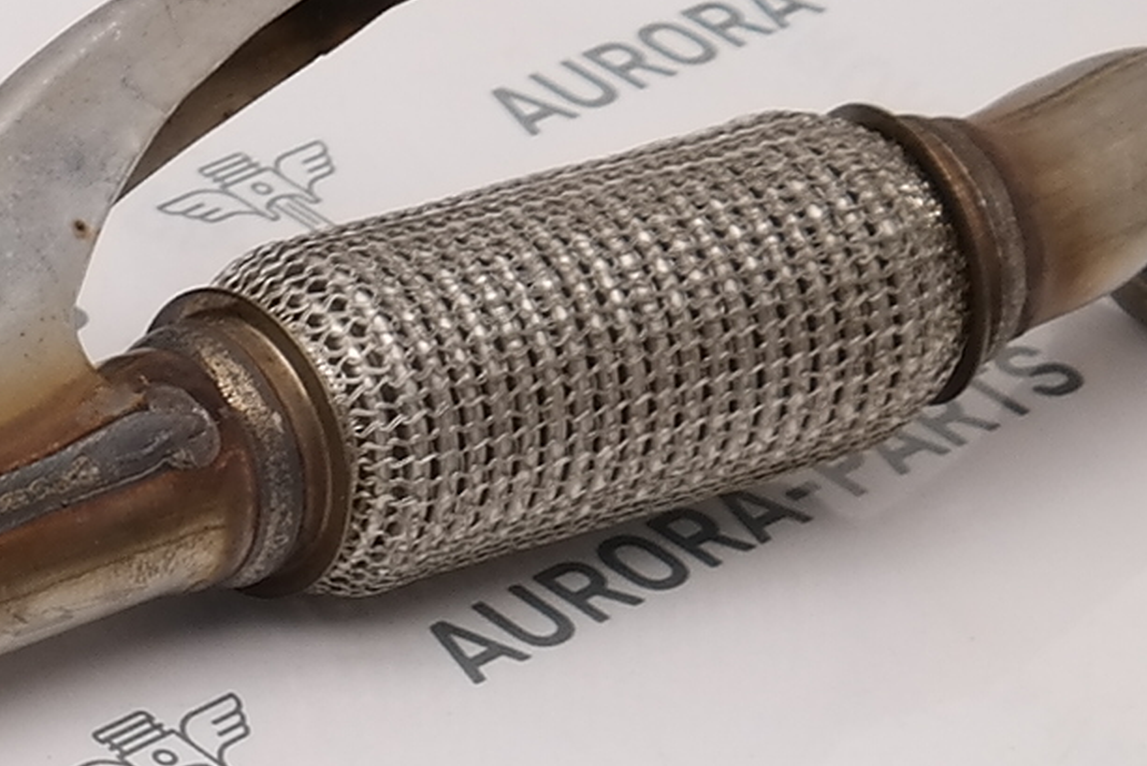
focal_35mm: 184
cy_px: 616
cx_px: -1153
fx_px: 5863
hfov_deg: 10.3
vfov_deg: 7.5
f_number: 4
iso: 100
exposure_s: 1/100
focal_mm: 19
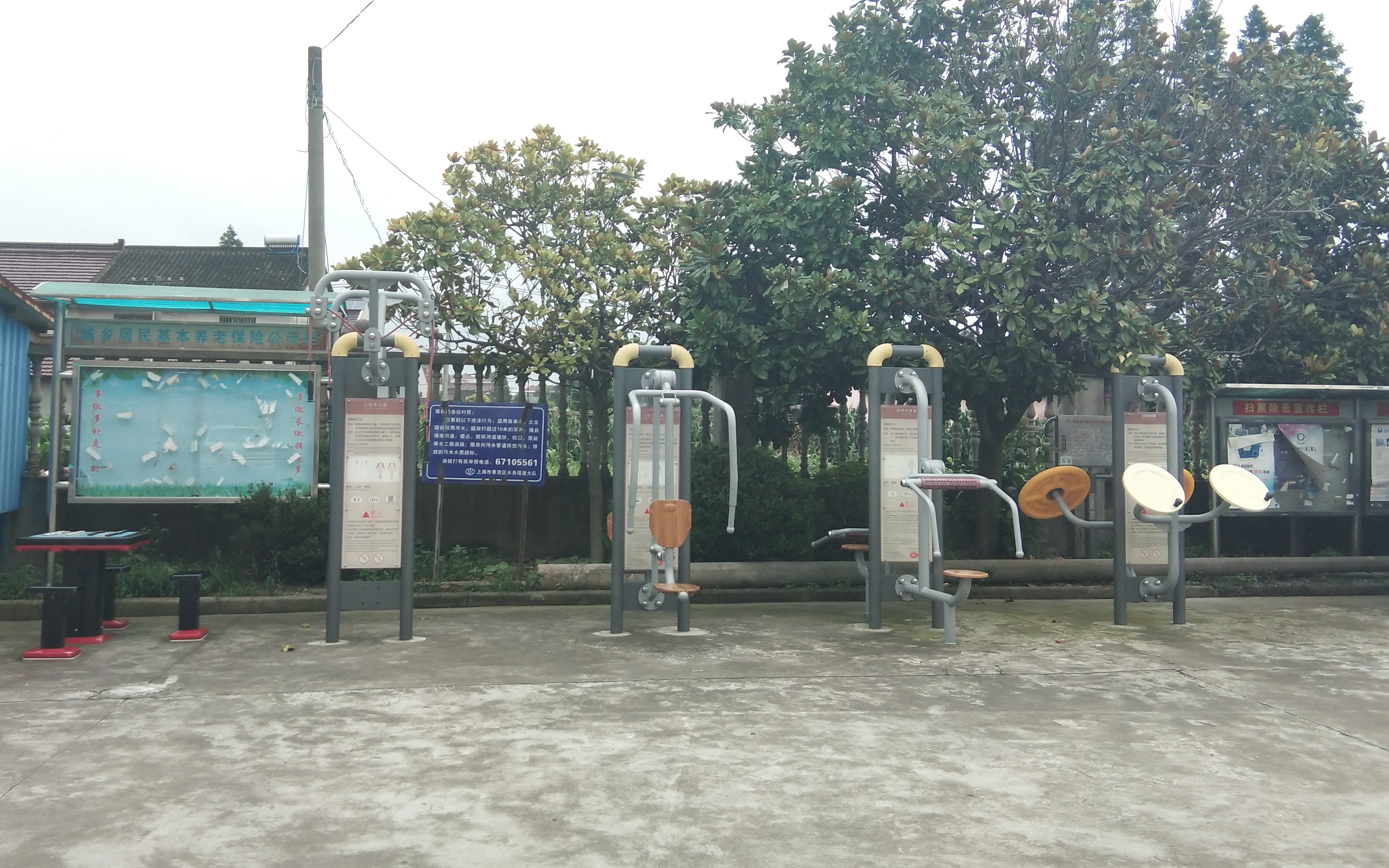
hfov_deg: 52.7
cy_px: 386
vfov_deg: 34.4
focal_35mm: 37
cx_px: 629
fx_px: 1401
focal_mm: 3.69
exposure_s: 1/297
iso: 50
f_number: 2.2
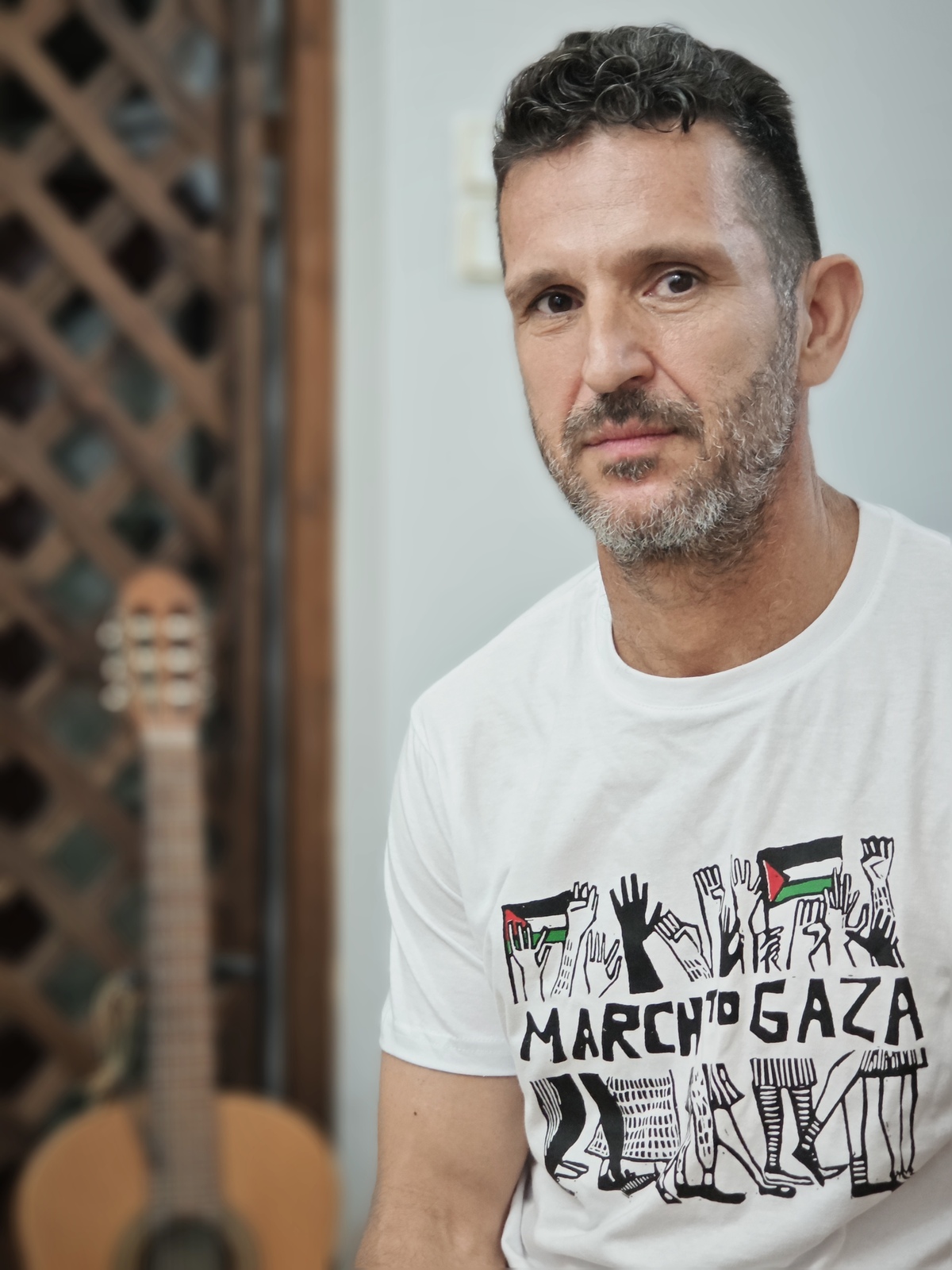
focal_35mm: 75
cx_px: 476
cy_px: 635
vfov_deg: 26.0
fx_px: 2750
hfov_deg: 19.6
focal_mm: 7.06
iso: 250
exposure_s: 1/25
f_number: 2
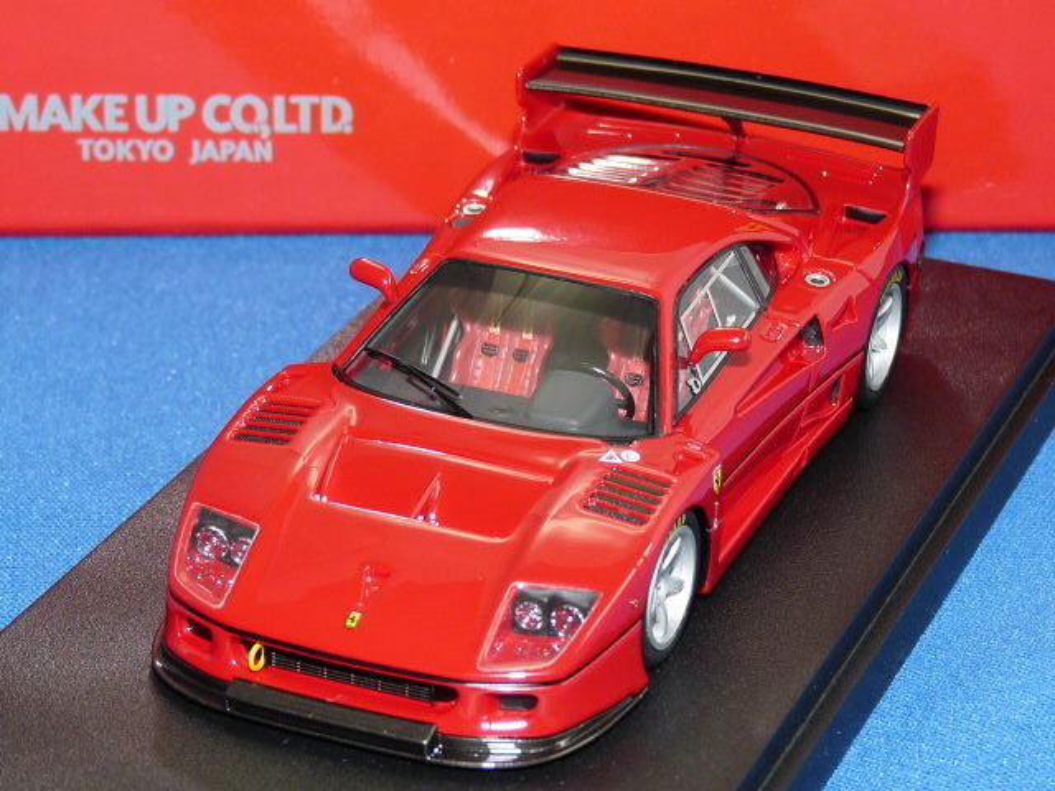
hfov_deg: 17.7
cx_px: 528
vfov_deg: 13.3
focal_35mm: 111
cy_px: 396
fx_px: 3383
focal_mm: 11.5
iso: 100
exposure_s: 1/30
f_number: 3.4
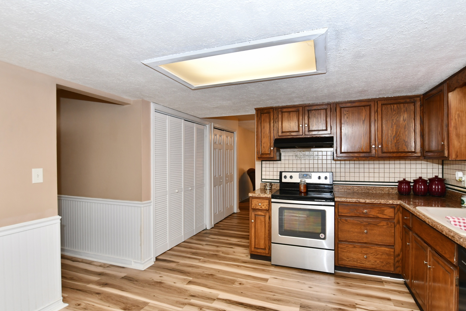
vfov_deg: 70.3
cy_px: 169
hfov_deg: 93.3
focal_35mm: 17
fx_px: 220
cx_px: 238
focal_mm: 14
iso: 640
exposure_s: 1/60
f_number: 6.3
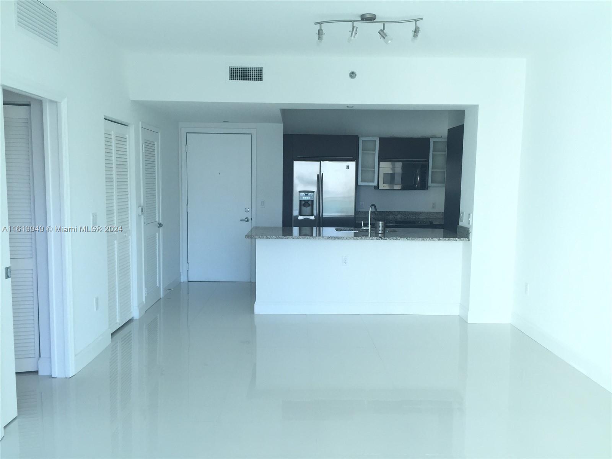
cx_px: 306
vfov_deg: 48.2
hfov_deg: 61.7
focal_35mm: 29
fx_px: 513
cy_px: 230
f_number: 2.2
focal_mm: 4.15
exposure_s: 1/120
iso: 50
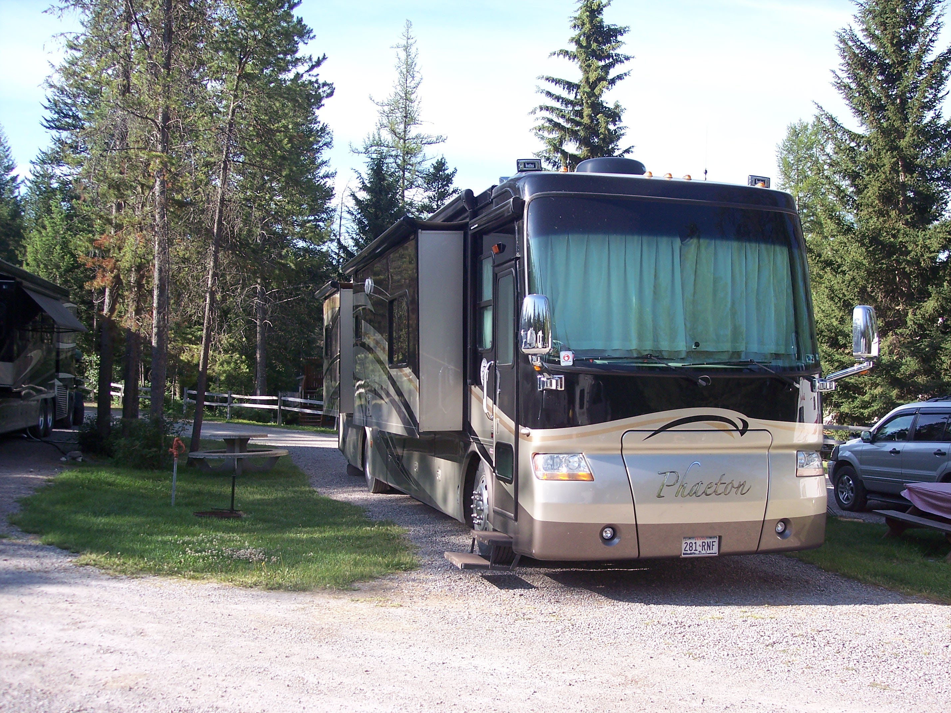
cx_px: 476
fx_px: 1071
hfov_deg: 47.9
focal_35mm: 39
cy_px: 356
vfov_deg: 36.8
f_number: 3.4
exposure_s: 1/250
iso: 100
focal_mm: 8
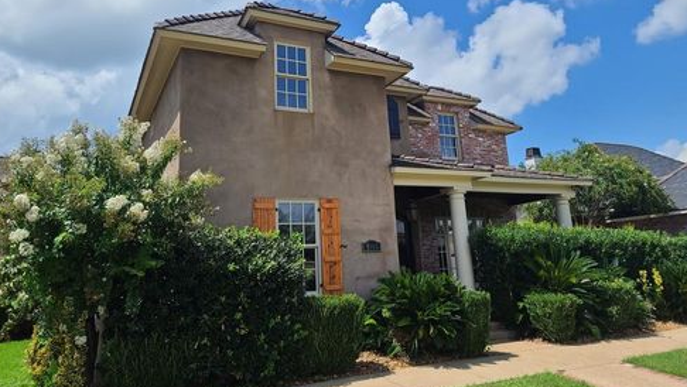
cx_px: 341
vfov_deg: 41.2
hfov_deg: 67.9
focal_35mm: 28
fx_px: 510
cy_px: 142
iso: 16
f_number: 1.8
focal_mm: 7
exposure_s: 1/997
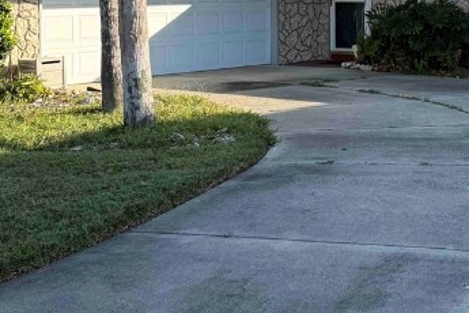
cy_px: -20
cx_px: 409
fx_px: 964
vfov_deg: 17.8
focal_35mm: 74
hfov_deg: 26.6
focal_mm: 6.76
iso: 80
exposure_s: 1/2169
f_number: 1.78
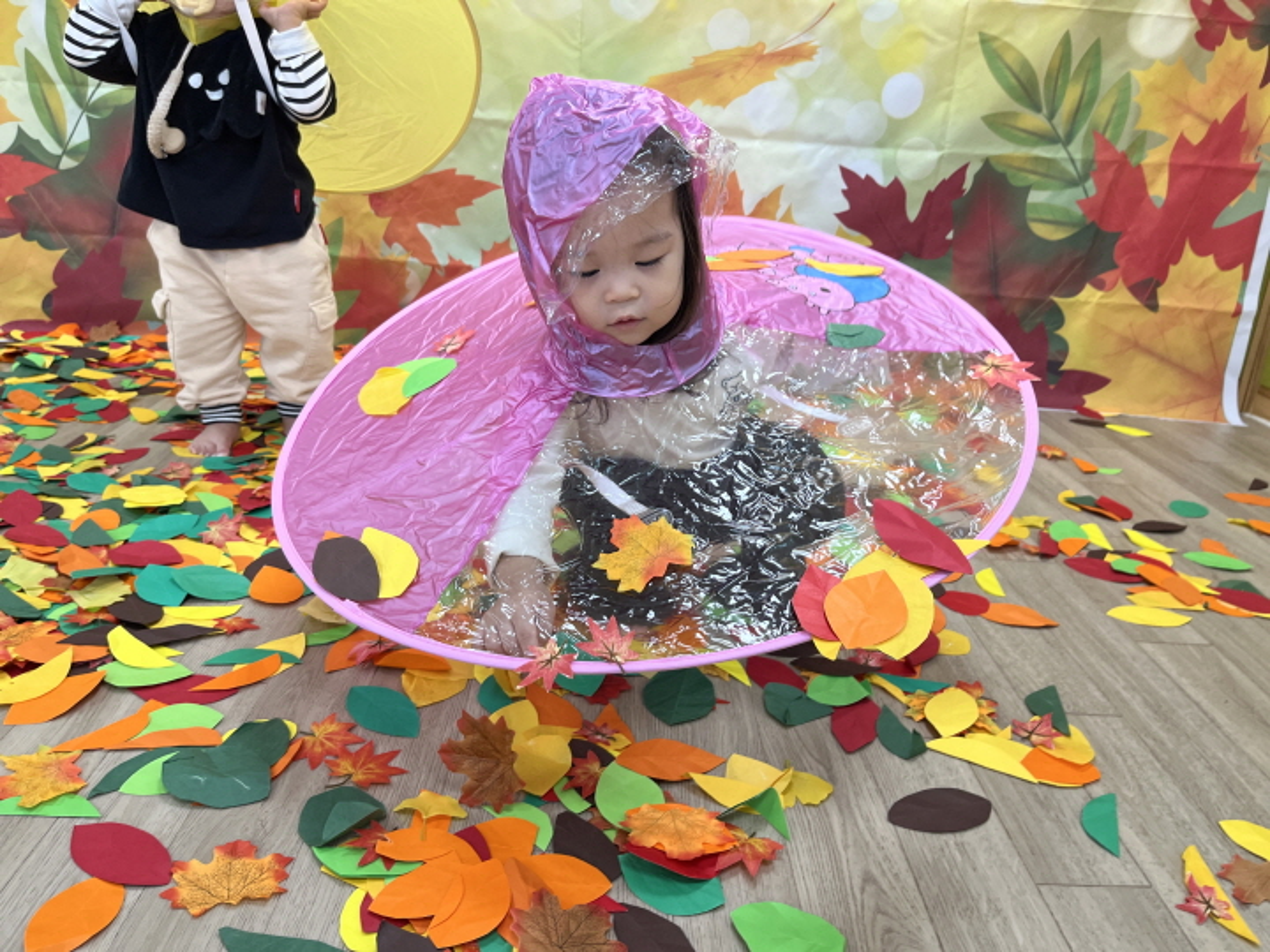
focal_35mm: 26
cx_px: 635
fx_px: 954
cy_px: 476
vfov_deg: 53.1
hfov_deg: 67.3
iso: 80
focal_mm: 5.1
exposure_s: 1/120
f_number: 1.6
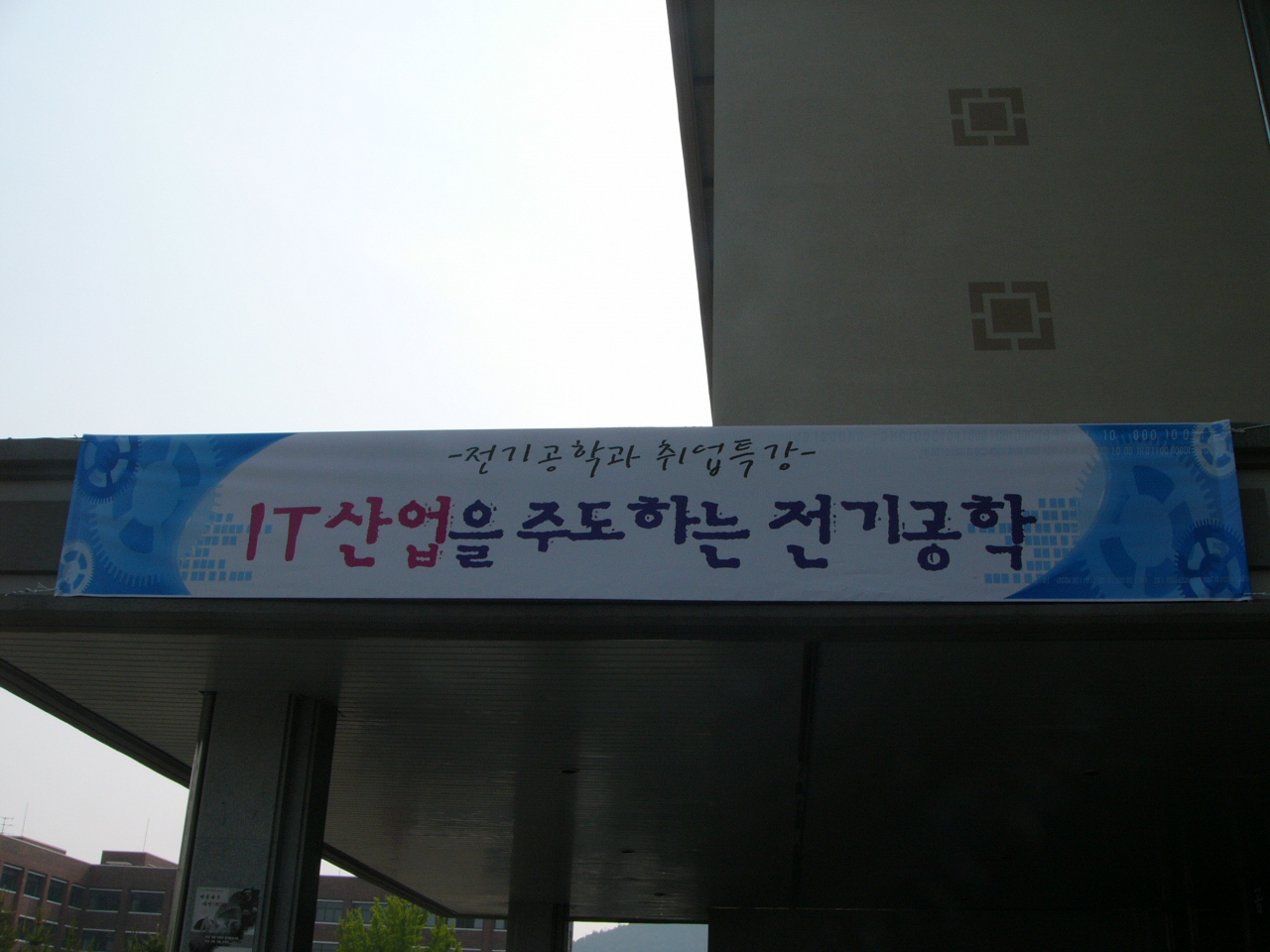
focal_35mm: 36
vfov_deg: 39.7
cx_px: 635
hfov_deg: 51.4
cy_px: 476
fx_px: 1321
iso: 50
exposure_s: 1/500
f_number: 5.6
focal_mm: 6
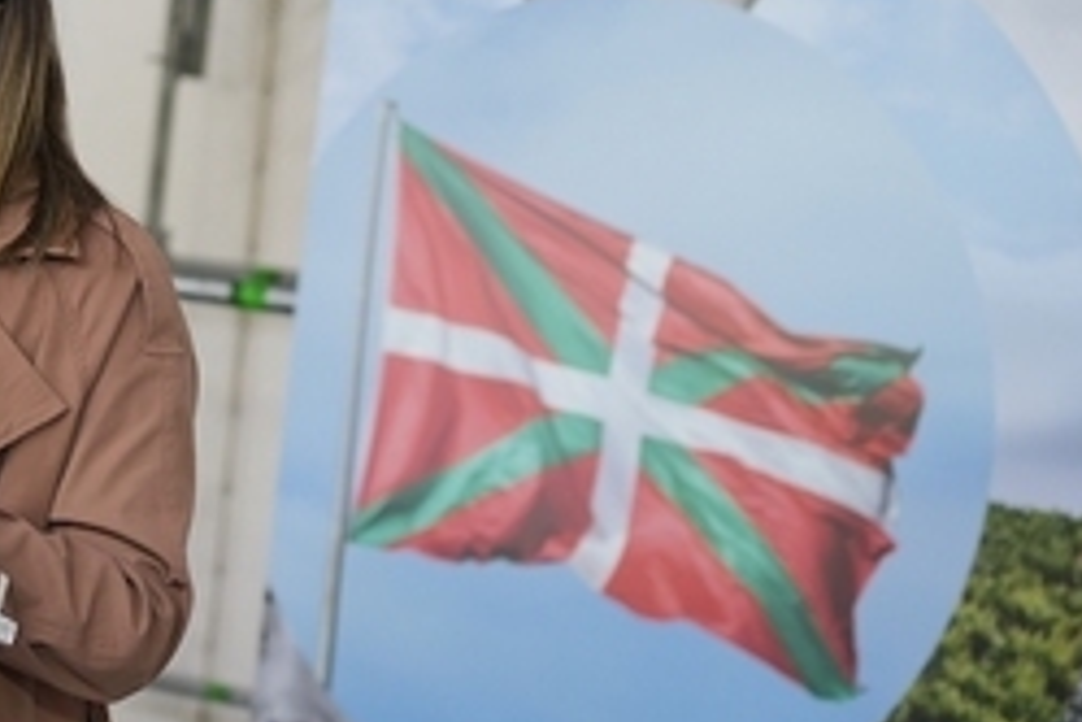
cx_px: 374
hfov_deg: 20.0
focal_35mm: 102
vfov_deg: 13.3
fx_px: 3065
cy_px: 109
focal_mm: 35
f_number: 2.2
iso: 250
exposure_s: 1/400
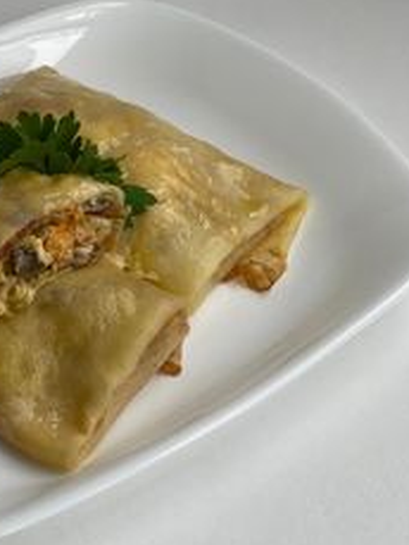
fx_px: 1527
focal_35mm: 97
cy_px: 225
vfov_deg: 20.2
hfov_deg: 15.1
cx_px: 40
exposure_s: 1/191
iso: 25
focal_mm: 6
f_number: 2
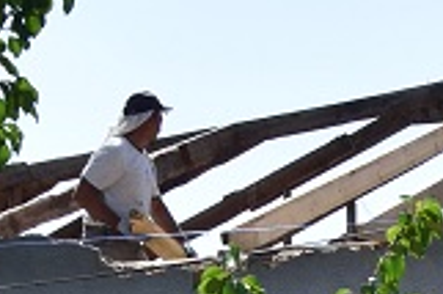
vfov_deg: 6.7
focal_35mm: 201
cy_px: 503
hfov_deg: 9.8
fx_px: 2471
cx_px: 729
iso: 400
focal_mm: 18
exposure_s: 1/400
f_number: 11
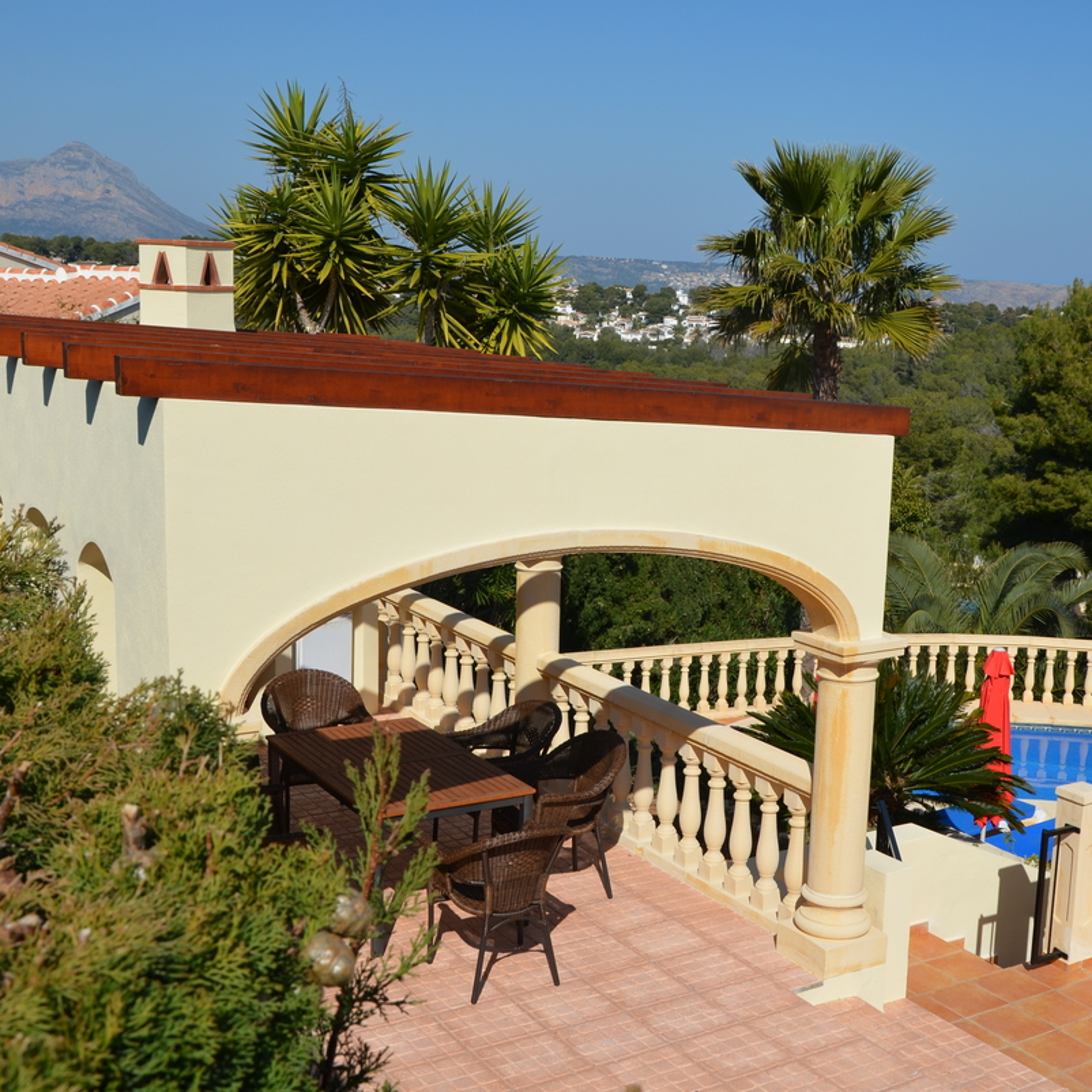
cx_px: 682
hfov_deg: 38.9
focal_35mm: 43
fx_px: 1535
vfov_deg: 39.2
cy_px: 550
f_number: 9
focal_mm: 22
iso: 100
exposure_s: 1/320
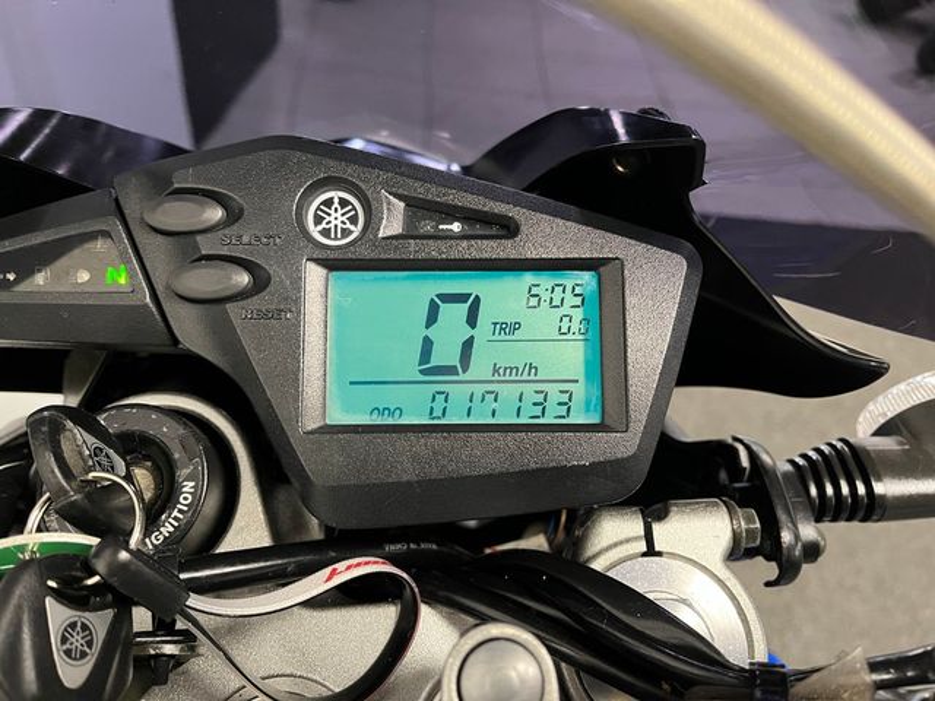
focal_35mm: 26
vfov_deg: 53.1
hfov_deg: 67.3
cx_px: 468
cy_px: 350
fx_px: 702
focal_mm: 5.1
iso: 500
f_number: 1.6
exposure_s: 1/50
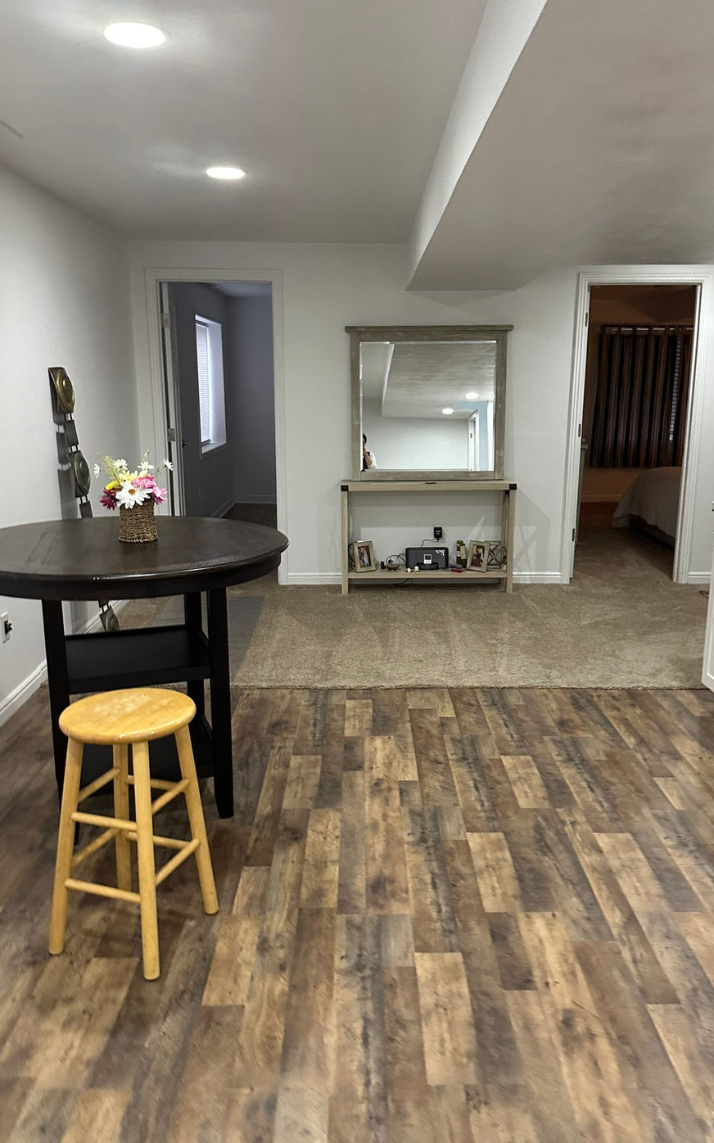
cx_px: 376
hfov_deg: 44.5
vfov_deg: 66.5
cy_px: 574
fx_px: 872
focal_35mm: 28
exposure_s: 1/60
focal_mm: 6.86
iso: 320
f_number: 1.78
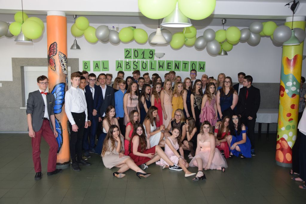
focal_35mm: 33
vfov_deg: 40.0
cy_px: 102
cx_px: 153
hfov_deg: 57.2
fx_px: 281
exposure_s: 1/60
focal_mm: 22
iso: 800
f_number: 4
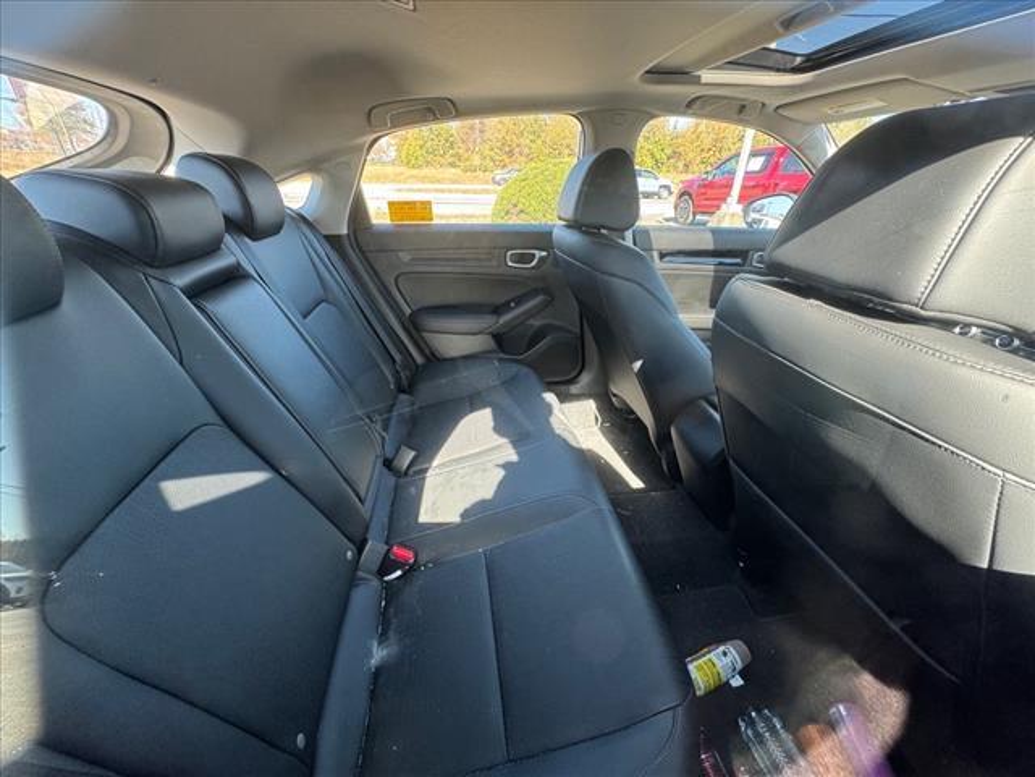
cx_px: 518
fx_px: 419
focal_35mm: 14
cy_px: 388
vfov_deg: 85.7
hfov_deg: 102.1
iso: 200
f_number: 2.2
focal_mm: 2.22
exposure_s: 1/99
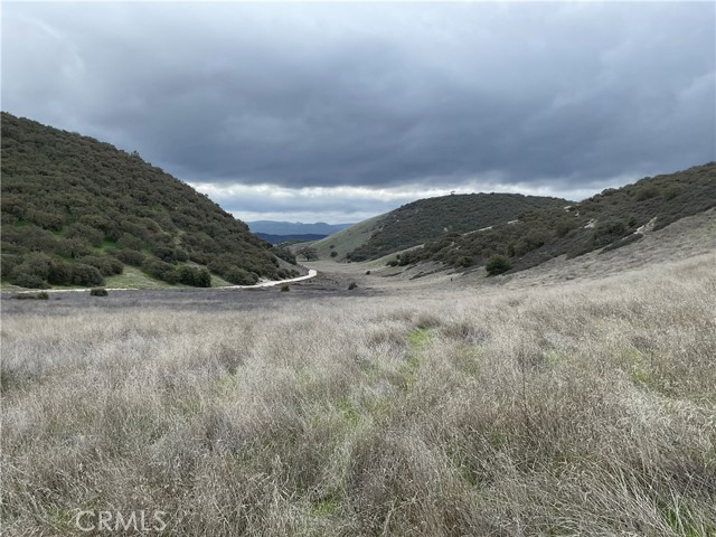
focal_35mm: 29
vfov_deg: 48.2
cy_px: 268
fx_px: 600
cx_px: 358
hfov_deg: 61.7
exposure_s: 1/504
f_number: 1.8
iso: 16
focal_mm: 3
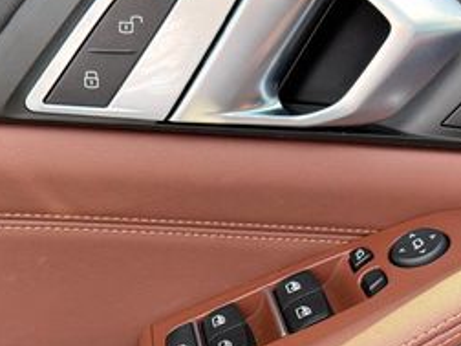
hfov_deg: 31.6
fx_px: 812
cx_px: 181
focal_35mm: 61
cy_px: 353
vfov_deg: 23.0
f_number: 1.78
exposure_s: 1/407
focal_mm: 6.76
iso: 100
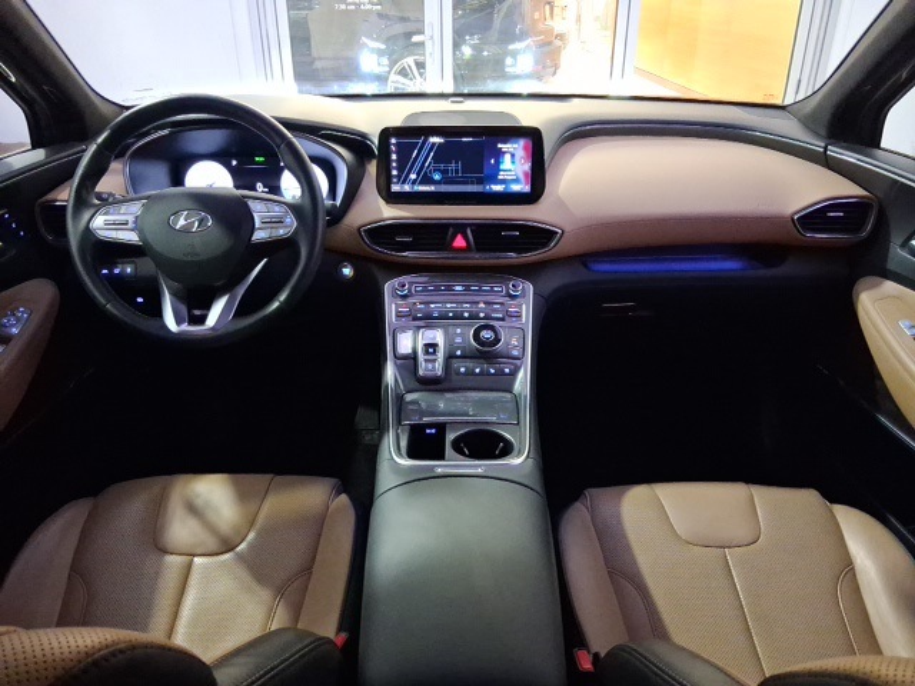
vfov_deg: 53.1
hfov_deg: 67.3
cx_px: 458
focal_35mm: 26
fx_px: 687
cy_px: 343
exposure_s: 1/24
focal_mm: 3.98
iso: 836
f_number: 1.8
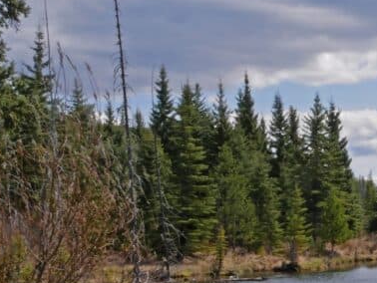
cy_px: 231
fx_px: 1003
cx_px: 464
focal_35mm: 92
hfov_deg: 19.9
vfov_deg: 16.0
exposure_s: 1/60
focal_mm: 17
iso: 200
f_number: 22
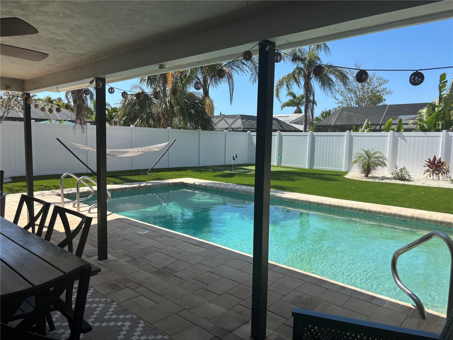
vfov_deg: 53.1
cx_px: 226
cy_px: 170
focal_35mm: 26
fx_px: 340
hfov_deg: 67.3
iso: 50
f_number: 1.6
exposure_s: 1/2710
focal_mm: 5.96
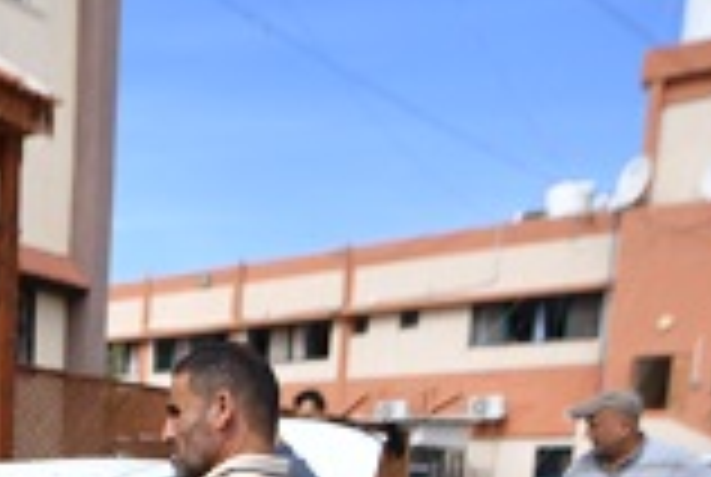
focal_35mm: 53
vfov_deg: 21.2
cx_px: -32
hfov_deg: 33.6
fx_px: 1049
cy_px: 734
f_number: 2.8
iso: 400
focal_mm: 14
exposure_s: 1/8000
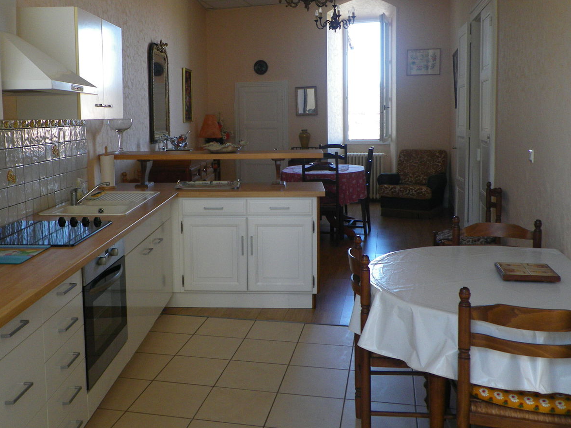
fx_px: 627
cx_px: 246
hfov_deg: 48.8
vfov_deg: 37.6
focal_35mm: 38
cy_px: 181
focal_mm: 4.9
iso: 100
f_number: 2.6
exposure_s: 1/60
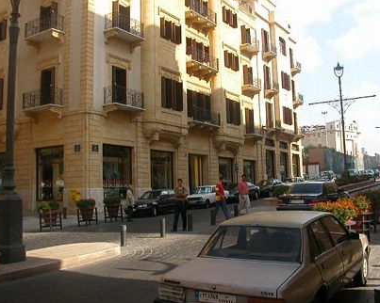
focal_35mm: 39
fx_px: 438
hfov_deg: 46.9
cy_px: 152
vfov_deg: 38.2
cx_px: 195
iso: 100
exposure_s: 1/279
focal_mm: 5.6
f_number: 4.5
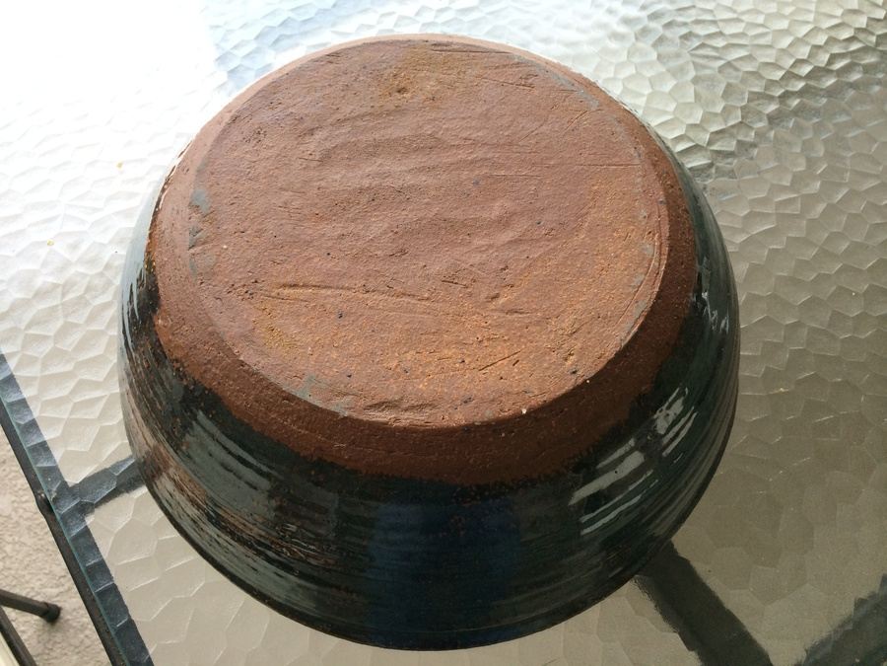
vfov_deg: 46.8
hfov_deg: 60.0
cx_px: 444
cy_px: 333
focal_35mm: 30
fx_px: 769
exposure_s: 1/30
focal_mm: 4.12
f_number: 2.2
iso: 40
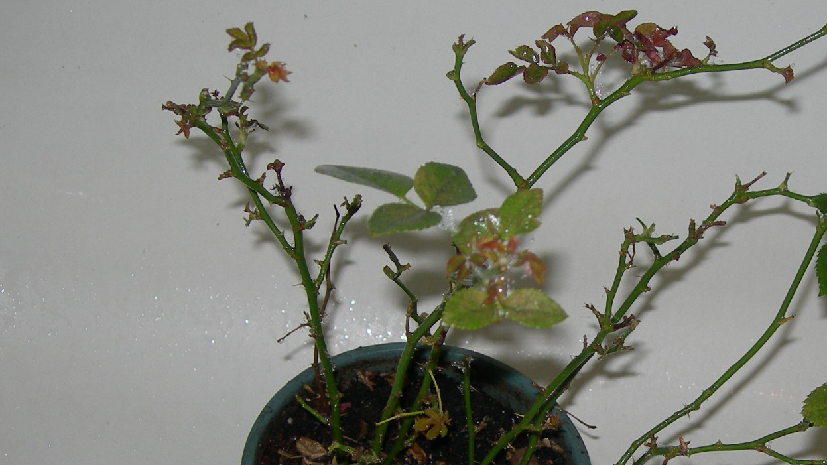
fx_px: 1491
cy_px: 399
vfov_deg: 17.5
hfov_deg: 30.5
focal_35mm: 68
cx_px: 620
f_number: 2.8
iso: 50
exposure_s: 1/60.1
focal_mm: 7.8
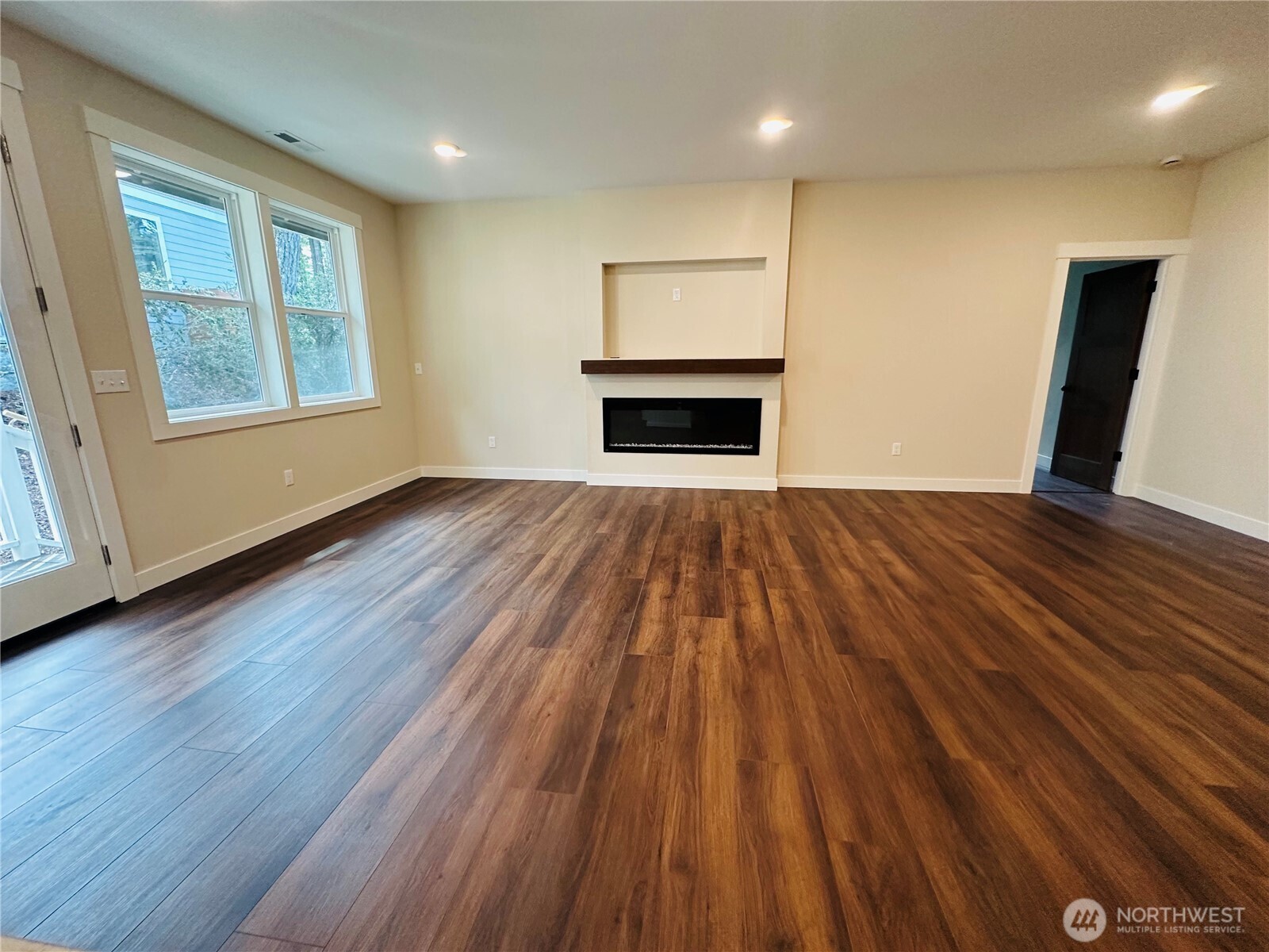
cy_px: 476
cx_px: 634
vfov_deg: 85.7
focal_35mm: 14
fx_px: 513
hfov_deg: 102.1
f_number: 2.2
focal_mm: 2.22
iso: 250
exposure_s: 1/120
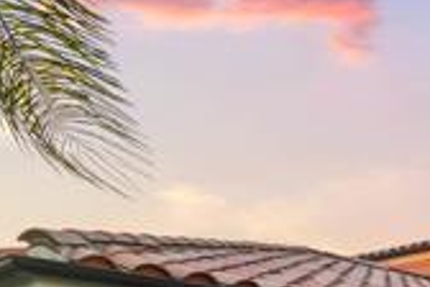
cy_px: 434
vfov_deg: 19.4
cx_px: 635
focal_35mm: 61
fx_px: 729
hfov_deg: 25.4
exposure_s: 1/50
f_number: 11
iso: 800
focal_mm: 16
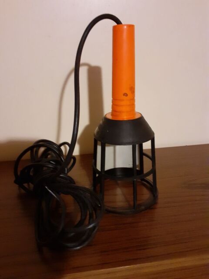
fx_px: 217
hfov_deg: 51.4
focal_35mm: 27
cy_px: 140
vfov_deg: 65.3
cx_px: 104
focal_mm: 3.6
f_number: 1.9
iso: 500
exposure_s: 1/20
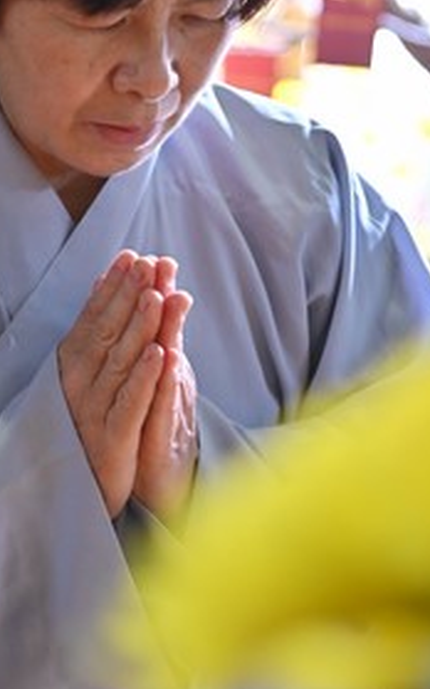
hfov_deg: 4.6
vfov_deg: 7.4
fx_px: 5352
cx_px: 109
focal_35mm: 285
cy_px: 324
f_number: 4
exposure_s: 1/60
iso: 1600
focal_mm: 120
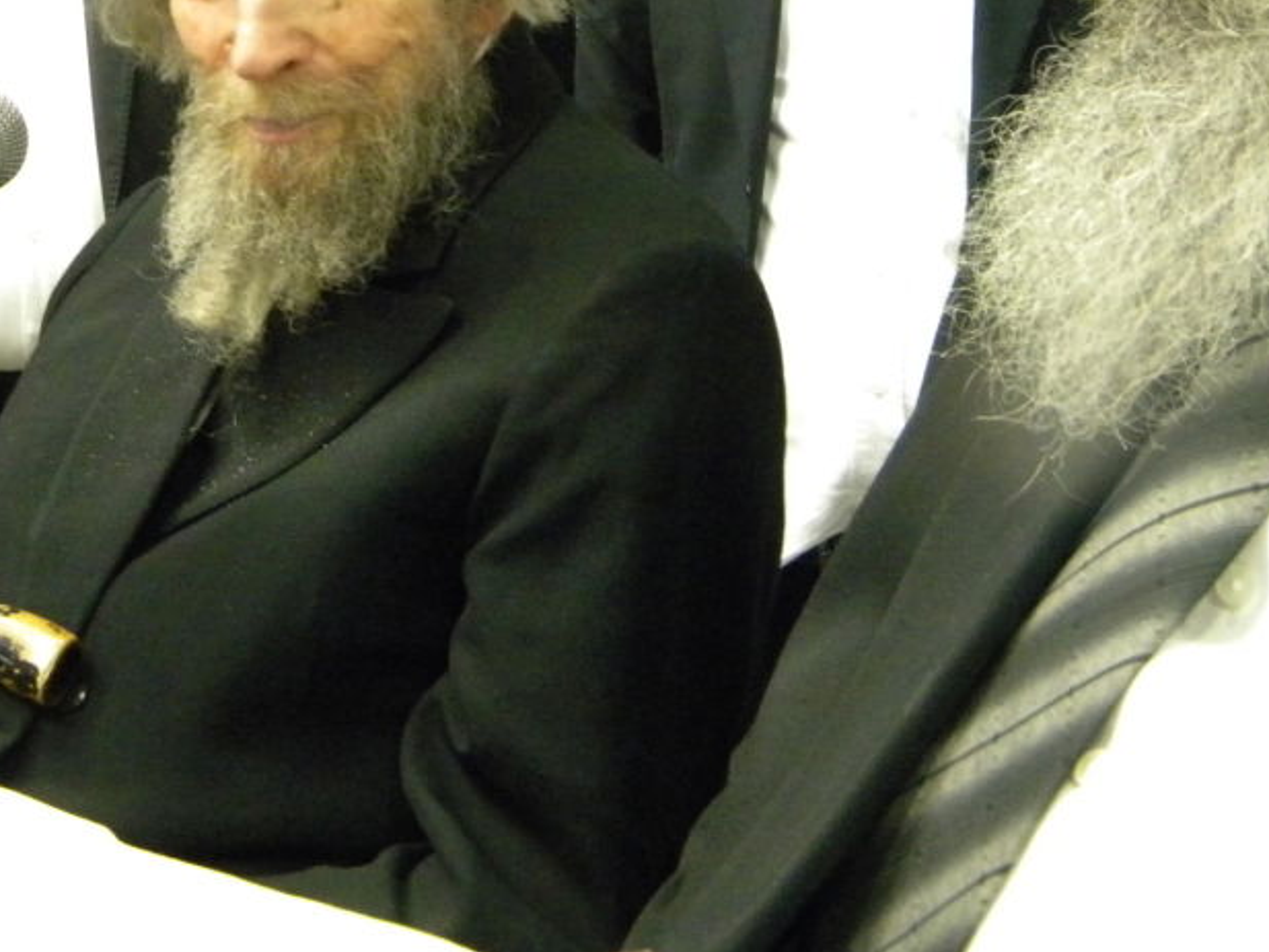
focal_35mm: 78
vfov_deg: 18.7
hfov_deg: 24.6
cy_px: 179
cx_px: 247
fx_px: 2860
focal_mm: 8.6
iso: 800
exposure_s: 1/37.8
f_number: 3.9
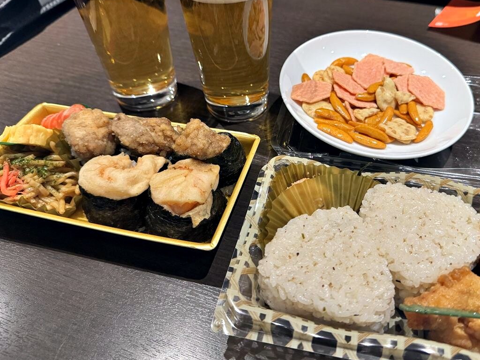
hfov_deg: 59.7
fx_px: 416
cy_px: 147
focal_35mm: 30
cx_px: 278
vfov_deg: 46.6
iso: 400
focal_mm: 6.8
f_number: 1.8
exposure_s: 1/50
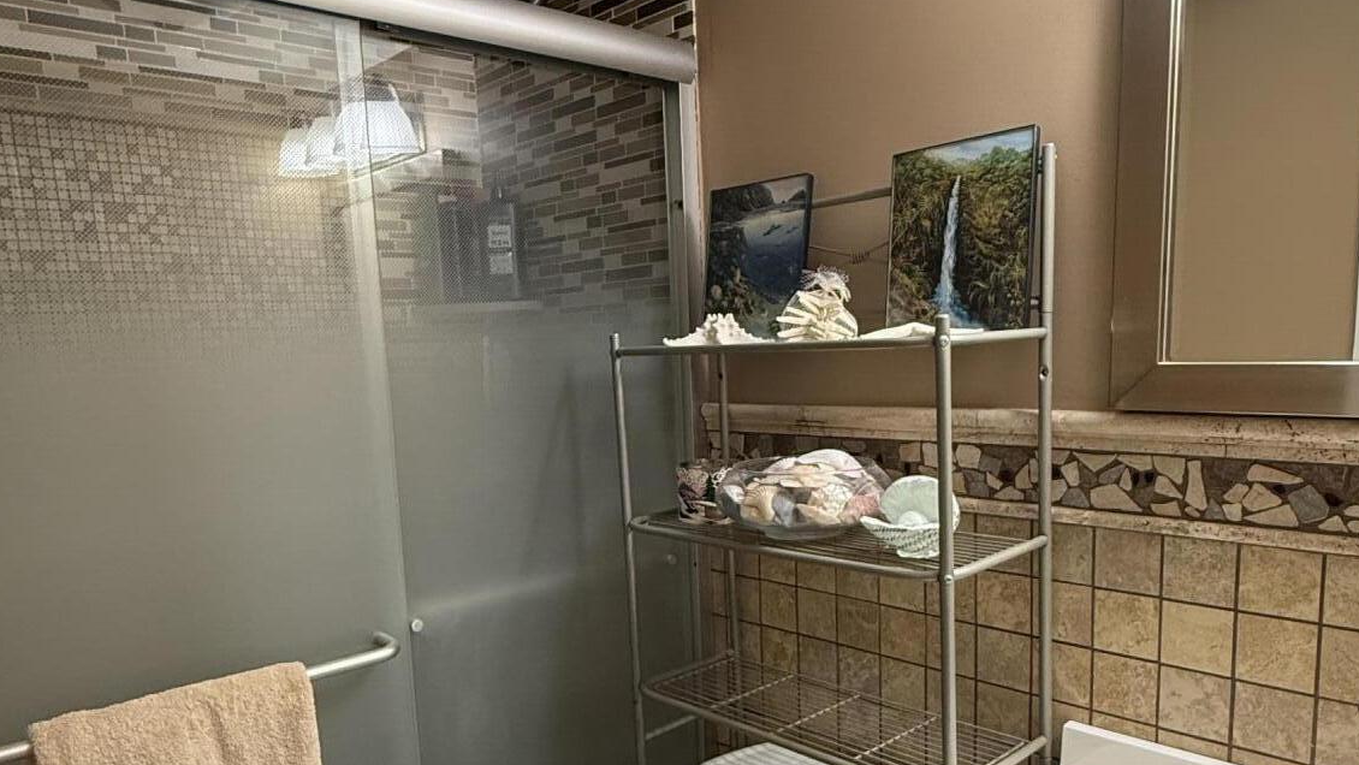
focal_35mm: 27
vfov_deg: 42.4
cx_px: 660
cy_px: 497
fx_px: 973
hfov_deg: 69.8
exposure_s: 1/120
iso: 400
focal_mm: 2.22
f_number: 2.2
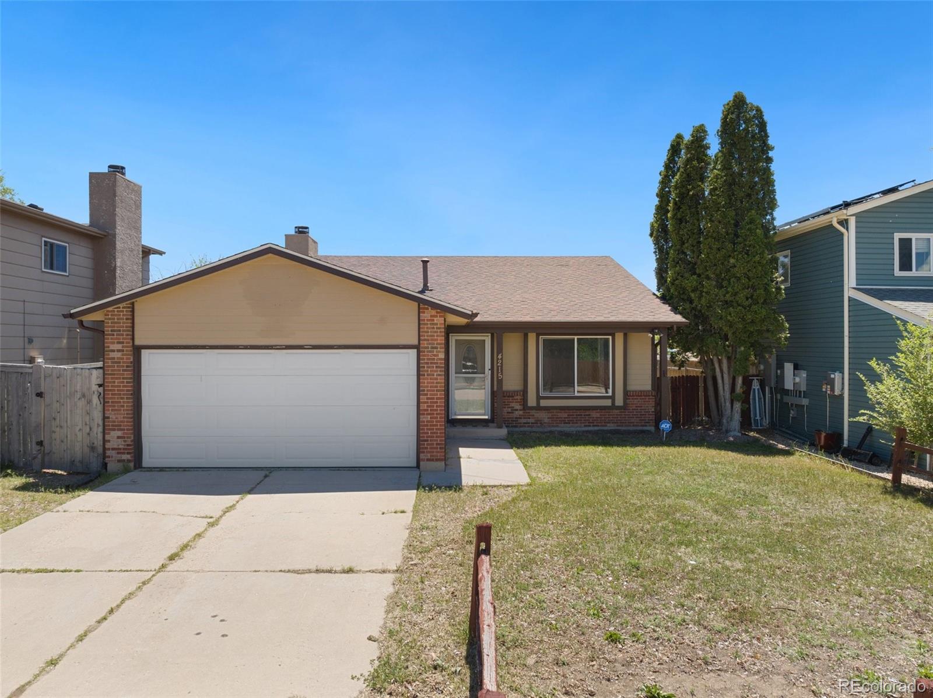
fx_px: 646
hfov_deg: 71.6
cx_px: 466
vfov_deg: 56.7
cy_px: 349
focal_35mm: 24
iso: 100
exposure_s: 1/1000
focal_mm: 12.29
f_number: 2.8
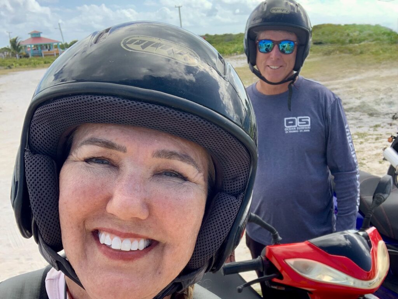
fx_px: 368
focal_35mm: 32
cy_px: 150
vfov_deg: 44.2
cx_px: 199
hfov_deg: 56.8
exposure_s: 1/288
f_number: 2.2
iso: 16
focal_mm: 2.87
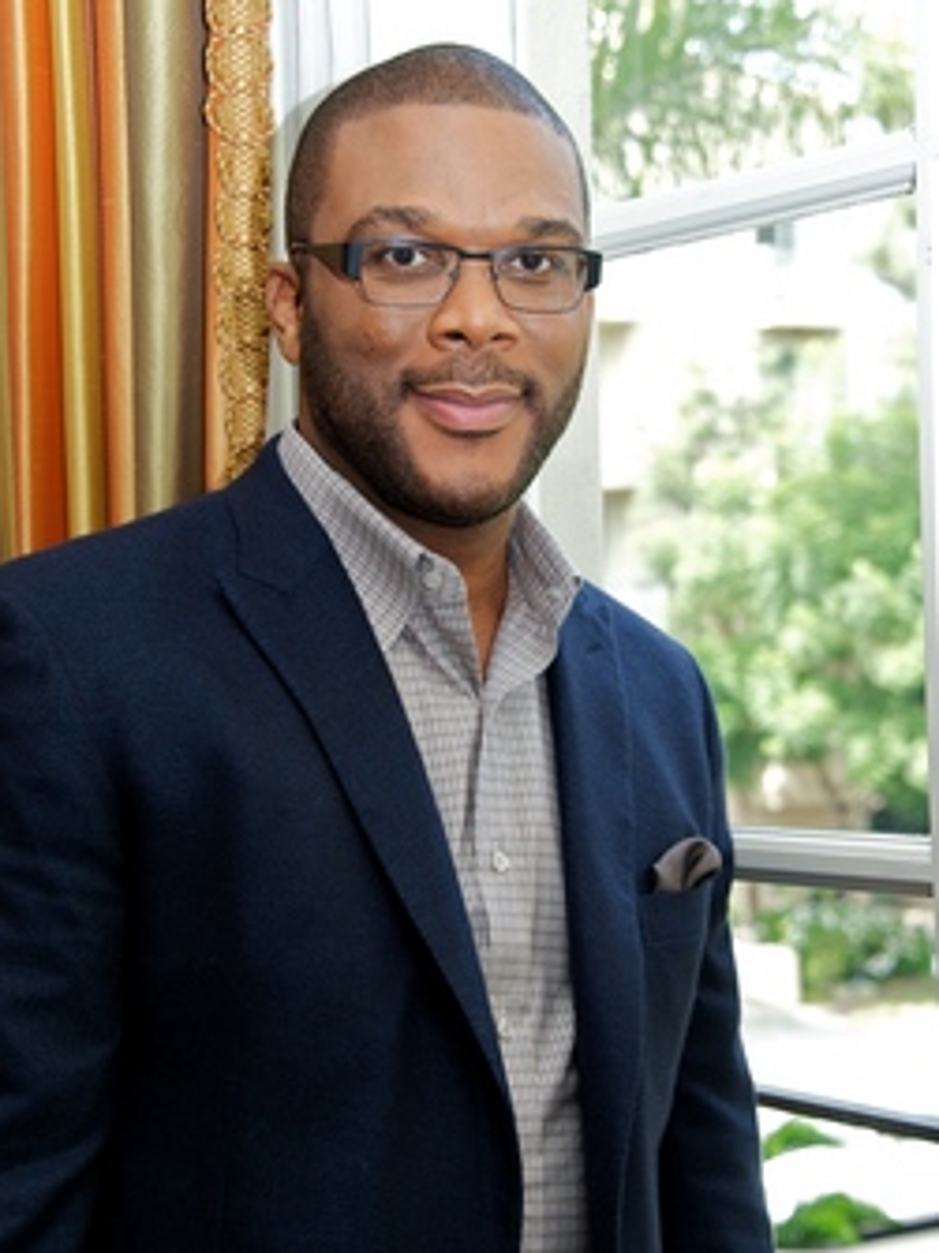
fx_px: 2823
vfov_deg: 25.0
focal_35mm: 78
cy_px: 655
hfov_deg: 18.9
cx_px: 445
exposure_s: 1/60
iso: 500
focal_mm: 68
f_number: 7.1
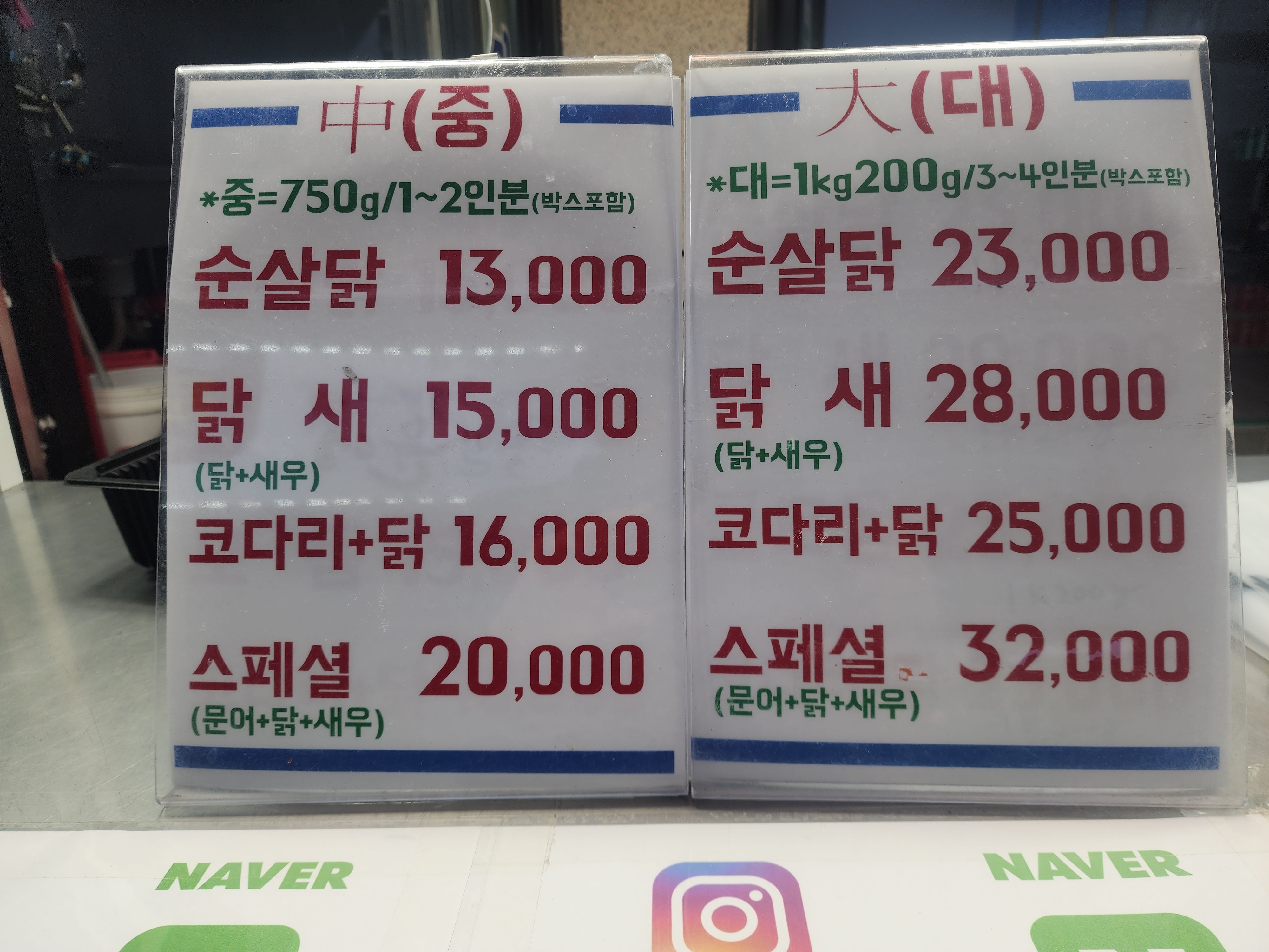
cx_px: 634
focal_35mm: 23
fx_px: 843
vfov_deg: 58.9
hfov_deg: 73.9
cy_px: 476
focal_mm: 6.4
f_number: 1.8
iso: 25
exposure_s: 1/120
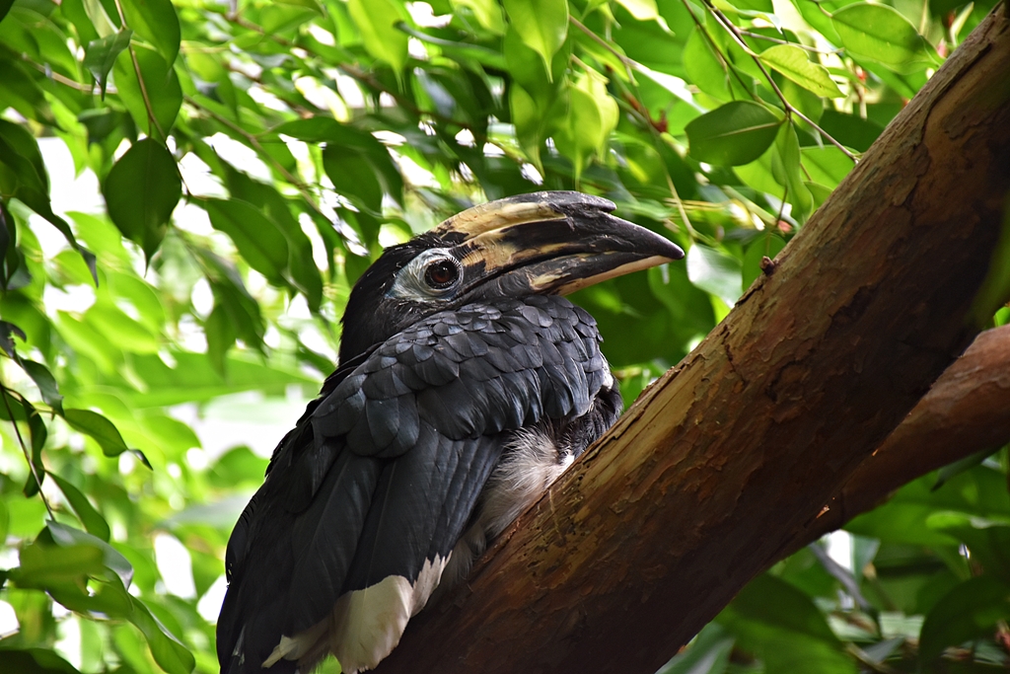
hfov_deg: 9.8
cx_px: 505
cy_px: 337
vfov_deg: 6.5
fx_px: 5892
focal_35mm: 210
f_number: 5.6
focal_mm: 140
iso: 800
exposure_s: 1/125
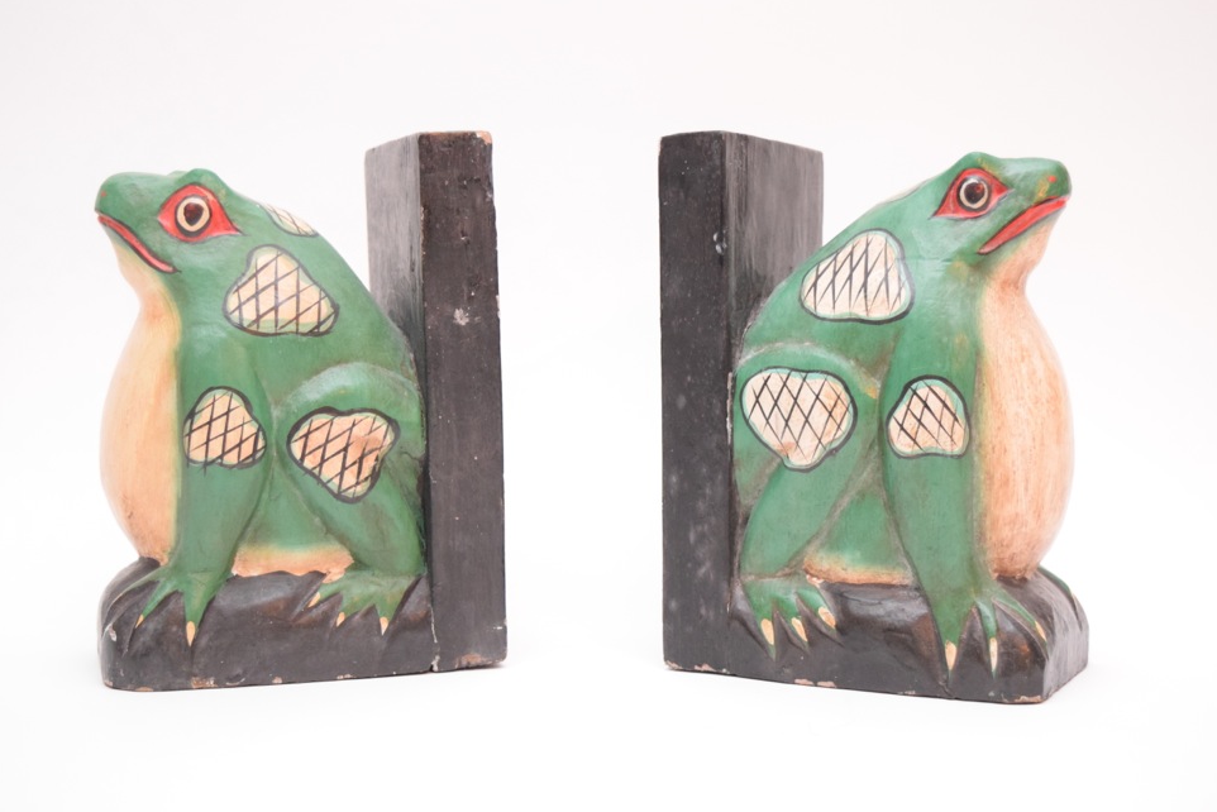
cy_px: 395
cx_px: 607
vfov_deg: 25.5
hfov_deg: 37.5
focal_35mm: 53
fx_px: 1792
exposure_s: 1/60
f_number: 4.5
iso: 3200
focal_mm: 34
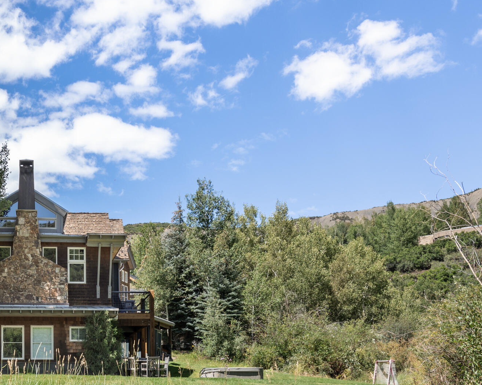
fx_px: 799
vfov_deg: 26.2
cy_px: 352
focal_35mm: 56
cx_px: 80
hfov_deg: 32.4
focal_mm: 26
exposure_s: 1/250
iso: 160
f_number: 7.1
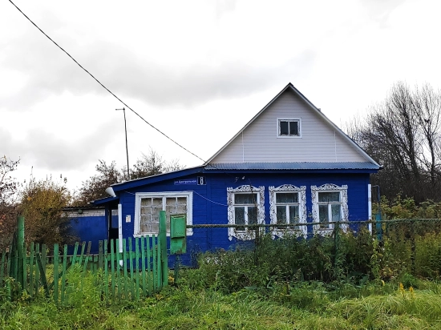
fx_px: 535
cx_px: 233
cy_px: 171
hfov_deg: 44.8
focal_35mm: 42
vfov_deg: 34.3
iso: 100
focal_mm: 5.52
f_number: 1.9
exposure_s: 1/2800
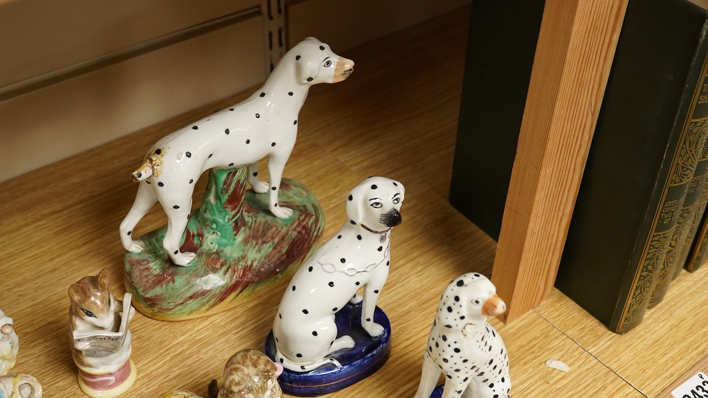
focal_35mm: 48
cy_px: 236
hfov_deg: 42.9
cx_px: 357
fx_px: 901
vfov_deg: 24.9
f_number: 9
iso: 2500
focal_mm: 30
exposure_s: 1/160
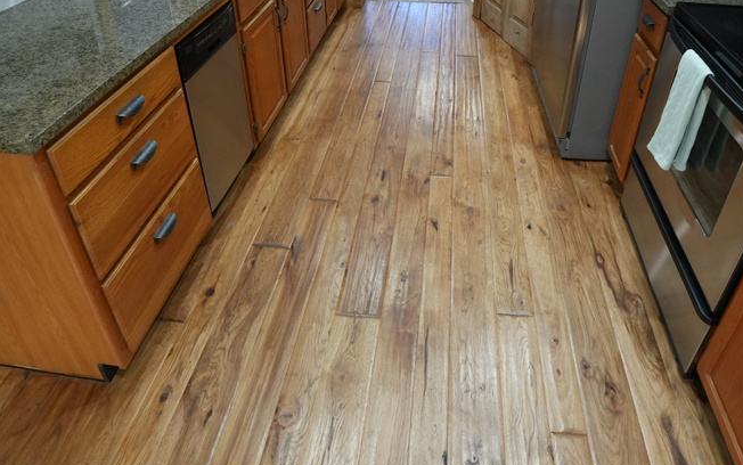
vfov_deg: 48.3
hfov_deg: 74.7
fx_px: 486
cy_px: 94
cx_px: 400
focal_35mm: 24
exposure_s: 1/160
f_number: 3.2
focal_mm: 10
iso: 1600
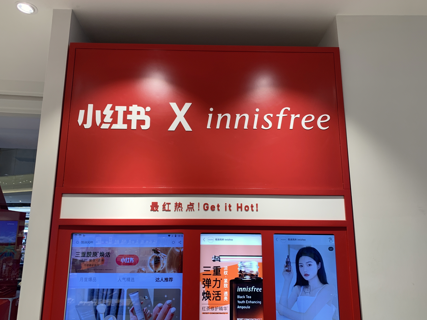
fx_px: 345
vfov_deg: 49.7
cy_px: 165
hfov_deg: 63.4
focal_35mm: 28
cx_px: 212
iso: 40
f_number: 1.8
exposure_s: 1/100
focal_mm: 4.25
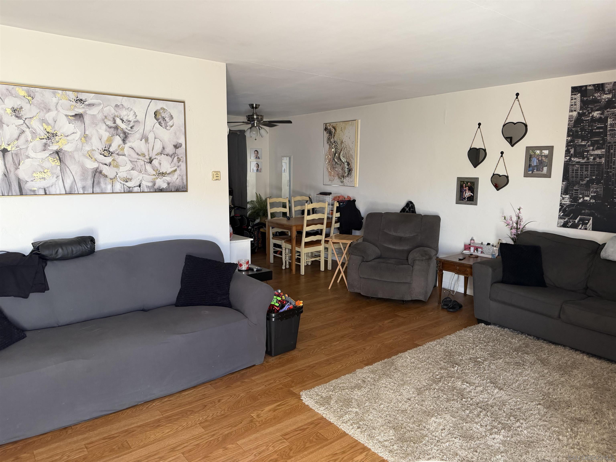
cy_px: 231
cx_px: 308
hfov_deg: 71.6
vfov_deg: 56.8
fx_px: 427
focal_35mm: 24
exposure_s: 1/64
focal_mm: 6.76
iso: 200
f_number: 1.78
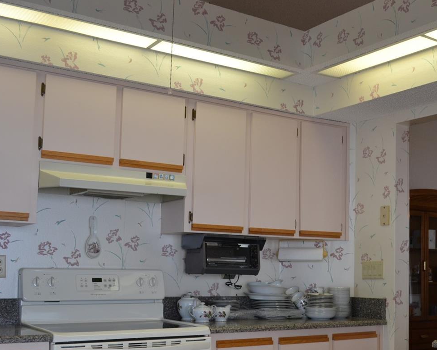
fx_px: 660
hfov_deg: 35.5
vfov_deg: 29.5
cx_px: 347
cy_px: 224
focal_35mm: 51
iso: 400
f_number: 5
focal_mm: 22
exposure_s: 1/100
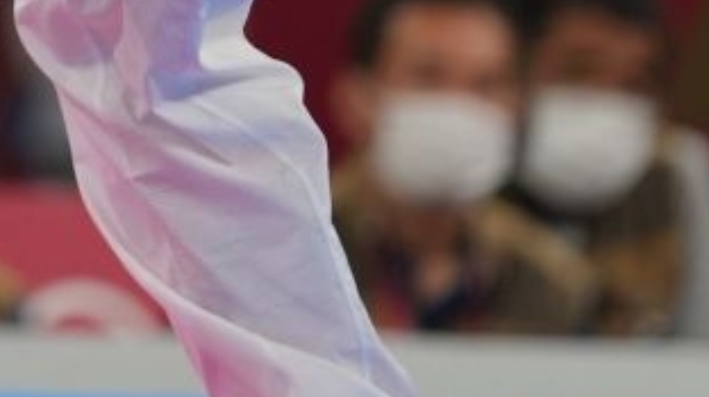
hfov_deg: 1.8
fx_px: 22713
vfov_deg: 1.0
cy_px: -828
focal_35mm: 1209
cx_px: -370
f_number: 2.8
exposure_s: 1/1000
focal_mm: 200
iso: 500
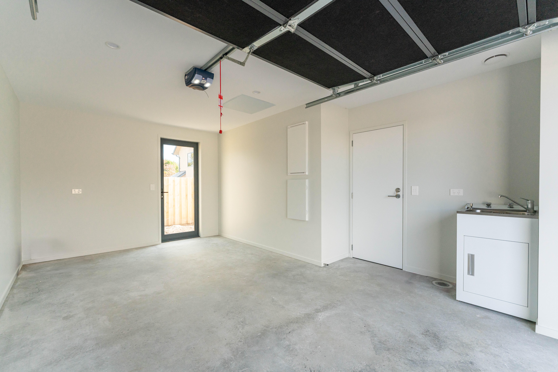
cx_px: 279
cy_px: 186
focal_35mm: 15
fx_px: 236
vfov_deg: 76.6
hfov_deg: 99.6
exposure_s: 1/500
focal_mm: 15.2
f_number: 7.1
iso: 640
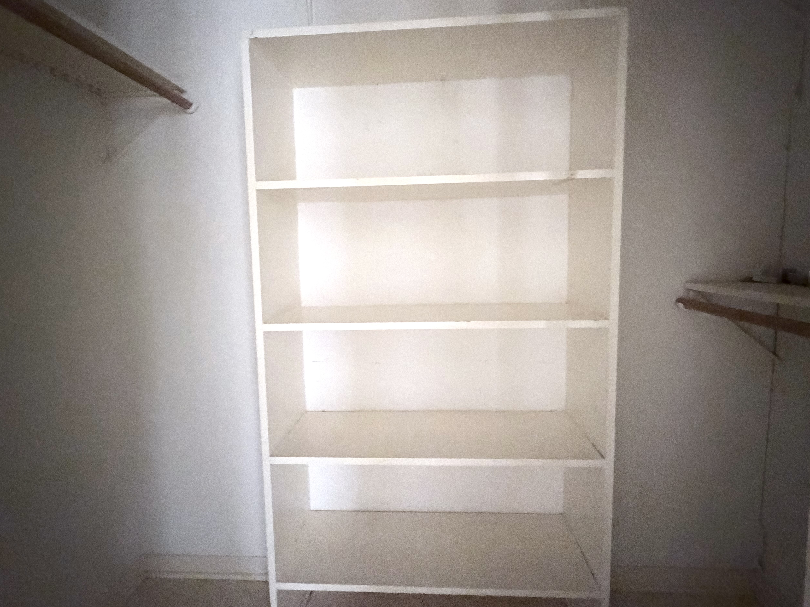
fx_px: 374
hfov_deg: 94.5
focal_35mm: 16
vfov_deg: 78.0
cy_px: 279
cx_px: 415
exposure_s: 1/31
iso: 1600
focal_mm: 2.22
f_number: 2.2
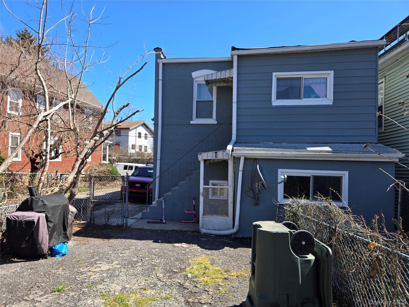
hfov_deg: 73.9
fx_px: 272
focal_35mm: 23
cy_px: 154
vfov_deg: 58.9
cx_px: 204
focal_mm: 5.4
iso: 25
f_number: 1.8
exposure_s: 1/781
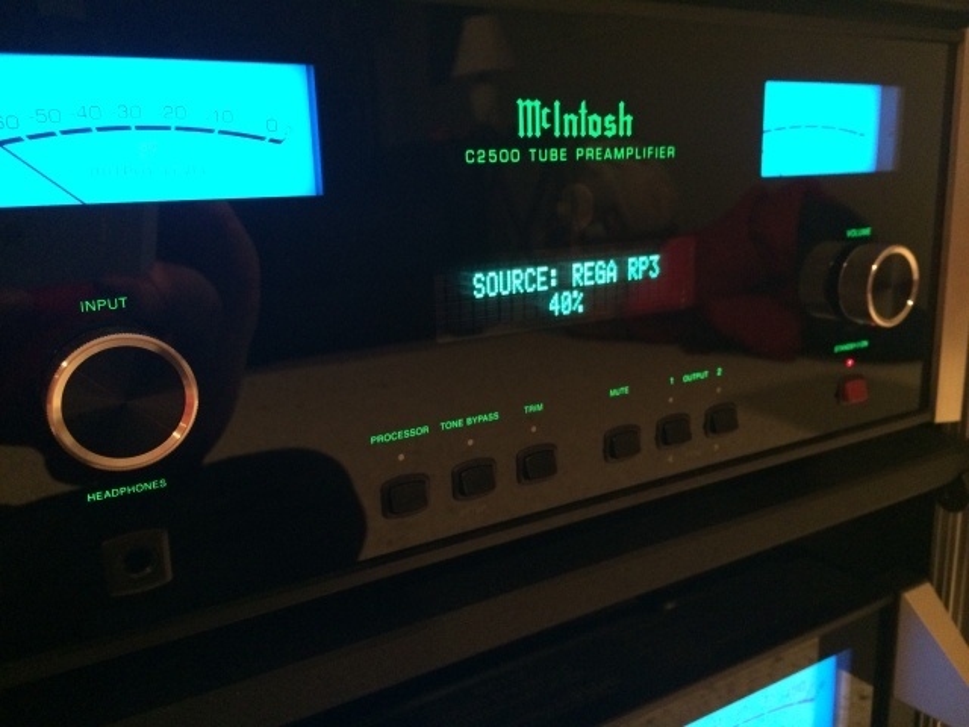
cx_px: 484
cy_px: 364
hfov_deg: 60.0
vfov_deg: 46.8
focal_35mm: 30
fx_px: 840
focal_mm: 4.12
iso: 400
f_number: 2.2
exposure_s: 1/15
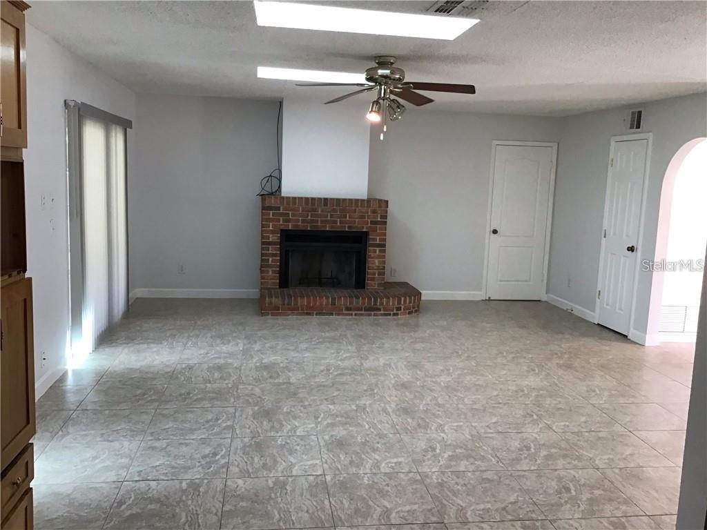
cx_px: 354
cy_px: 265
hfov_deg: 58.4
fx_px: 633
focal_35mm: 31
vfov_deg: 45.4
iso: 32
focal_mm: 3.3
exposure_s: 1/30
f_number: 2.4
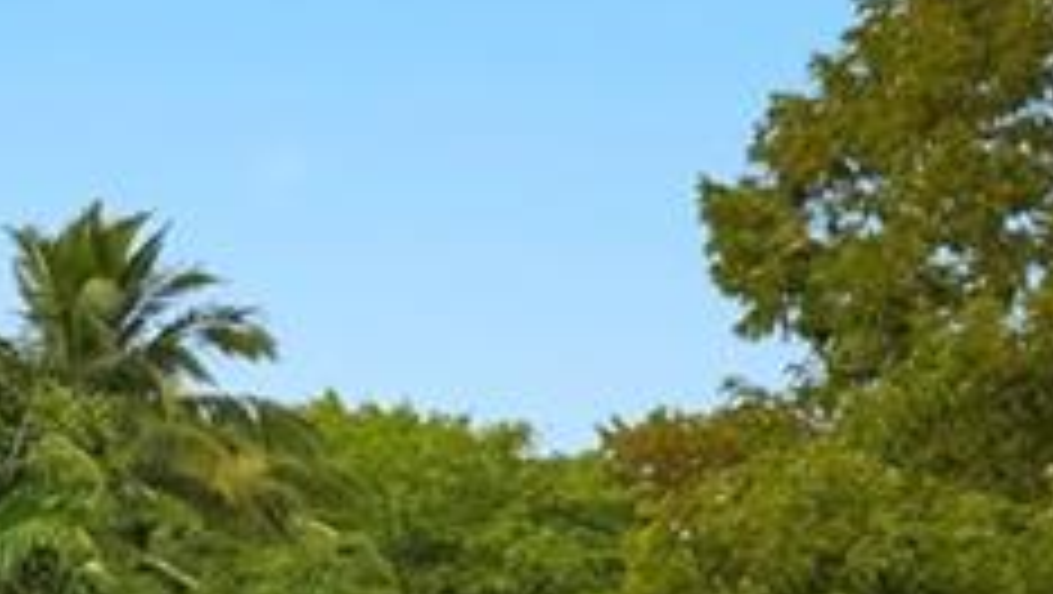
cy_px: 482
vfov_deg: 8.9
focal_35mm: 136
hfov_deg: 10.8
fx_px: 3800
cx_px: -2070
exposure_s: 1/1250
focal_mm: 19
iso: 400
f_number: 9
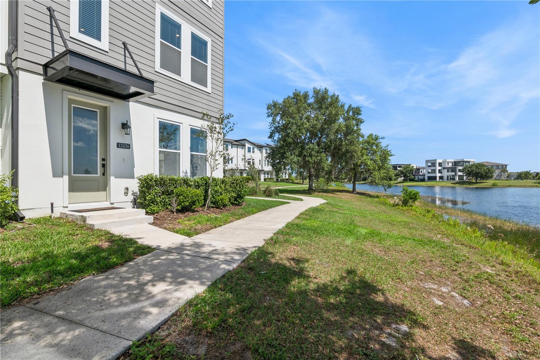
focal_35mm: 16
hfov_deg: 96.7
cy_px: 180
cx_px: 270
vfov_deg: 73.7
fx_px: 240
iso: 100
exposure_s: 1/80
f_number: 20
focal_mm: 16
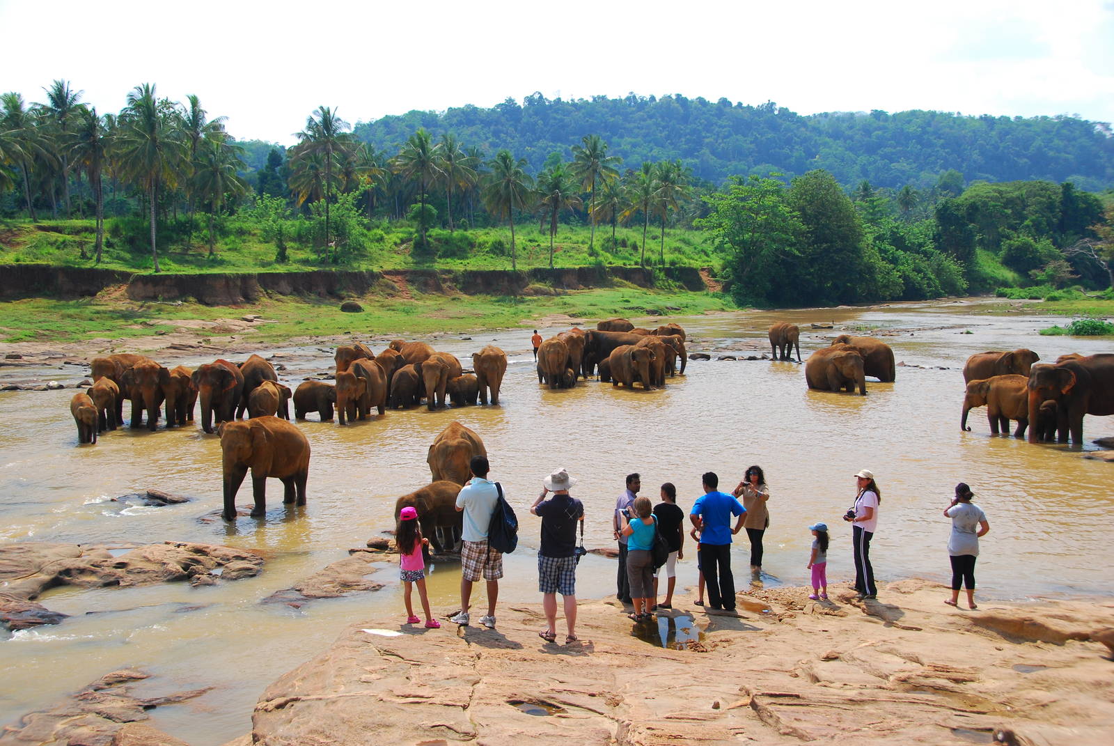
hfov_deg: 49.5
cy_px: 373
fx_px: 1208
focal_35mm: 39
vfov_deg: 34.3
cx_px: 557
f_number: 5.6
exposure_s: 1/250
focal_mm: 26
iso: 200
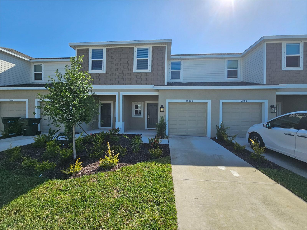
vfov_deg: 89.9
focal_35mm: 13
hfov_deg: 106.2
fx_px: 115
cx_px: 154
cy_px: 115
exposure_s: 1/2593
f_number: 2.2
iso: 50
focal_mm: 2.2
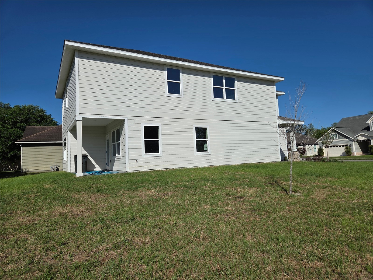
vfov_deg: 58.9
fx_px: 248
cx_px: 186
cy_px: 140
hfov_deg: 73.9
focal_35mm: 23
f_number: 1.8
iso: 50
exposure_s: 1/7891
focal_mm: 5.4
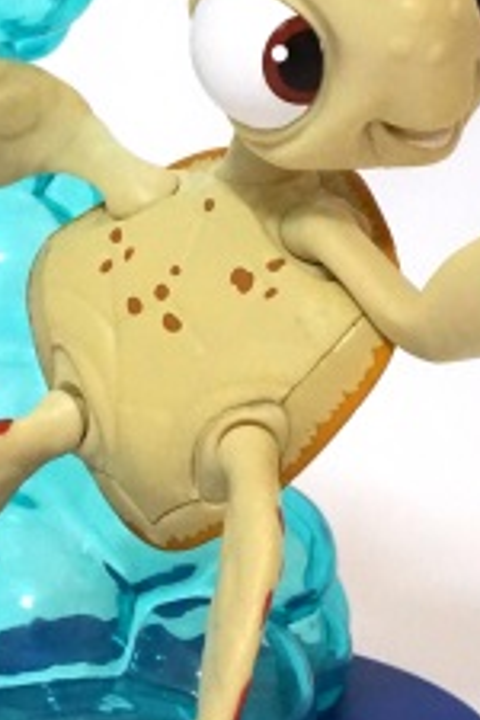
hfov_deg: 10.7
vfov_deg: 15.9
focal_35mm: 128
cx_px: 181
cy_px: 173
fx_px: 2560
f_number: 11
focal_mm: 30
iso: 2500
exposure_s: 1/60
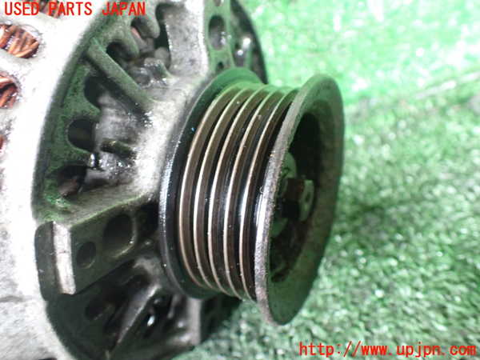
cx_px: 240
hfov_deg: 60.0
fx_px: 416
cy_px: 180
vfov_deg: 46.8
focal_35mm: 30
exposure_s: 1/30
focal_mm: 5.4
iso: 1000
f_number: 2.3
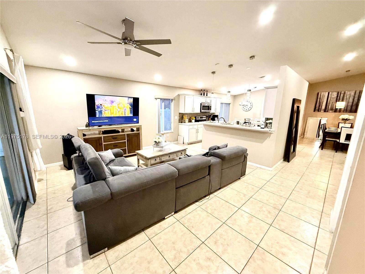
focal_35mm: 14
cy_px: 137
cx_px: 182
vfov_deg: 85.7
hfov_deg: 102.1
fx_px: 148
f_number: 2.2
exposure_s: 1/60
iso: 500
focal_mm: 2.22
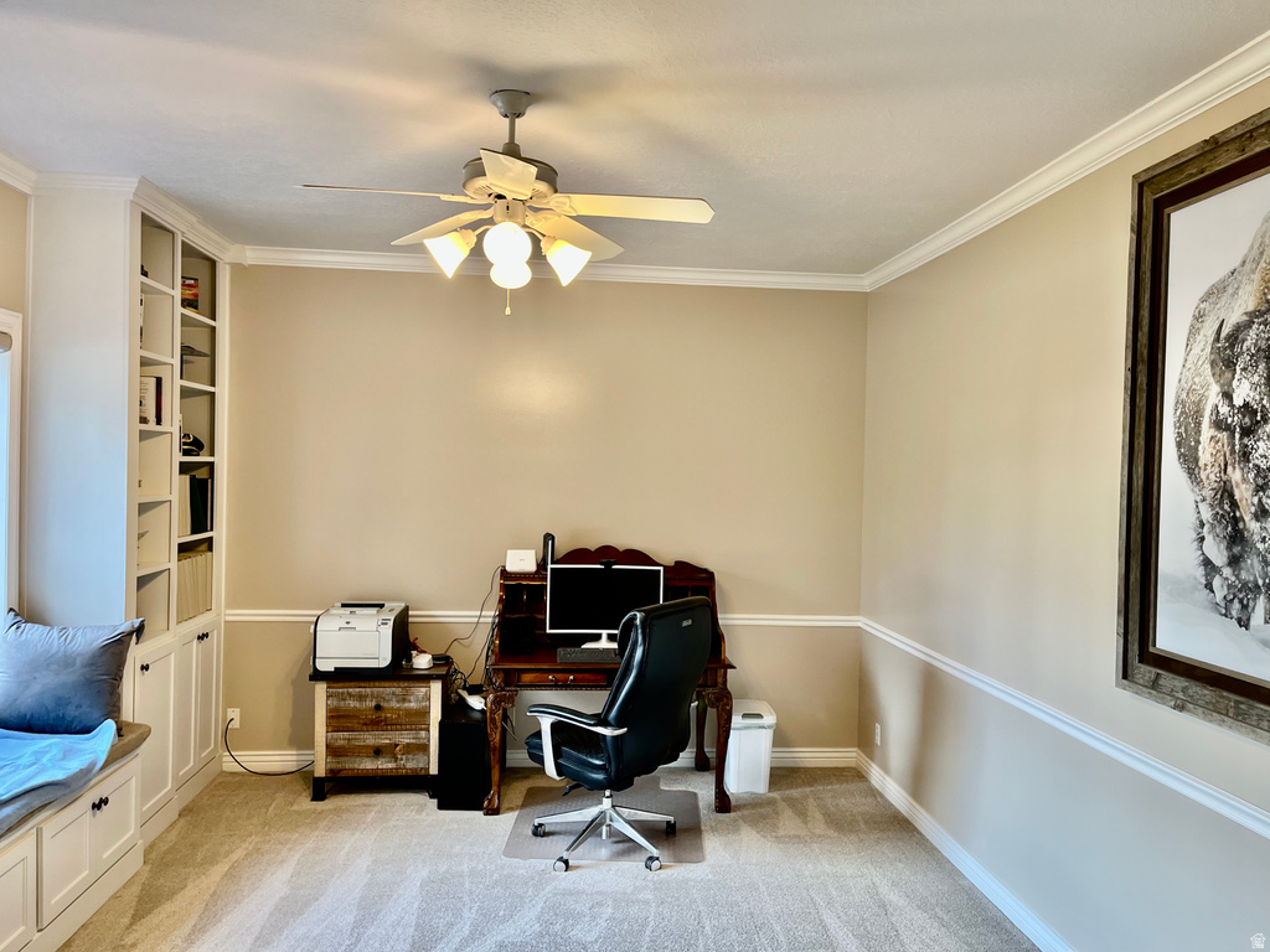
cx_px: 635
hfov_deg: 67.3
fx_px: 954
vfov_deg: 53.1
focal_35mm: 26
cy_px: 476
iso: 125
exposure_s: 1/120
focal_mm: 5.1
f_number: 1.6
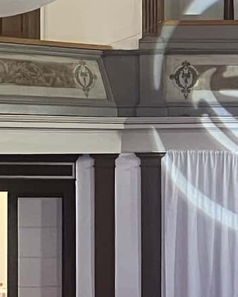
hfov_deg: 10.2
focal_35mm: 145
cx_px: 374
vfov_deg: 13.3
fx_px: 1278
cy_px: 184
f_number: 1.6
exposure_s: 1/50
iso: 400
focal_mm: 5.1
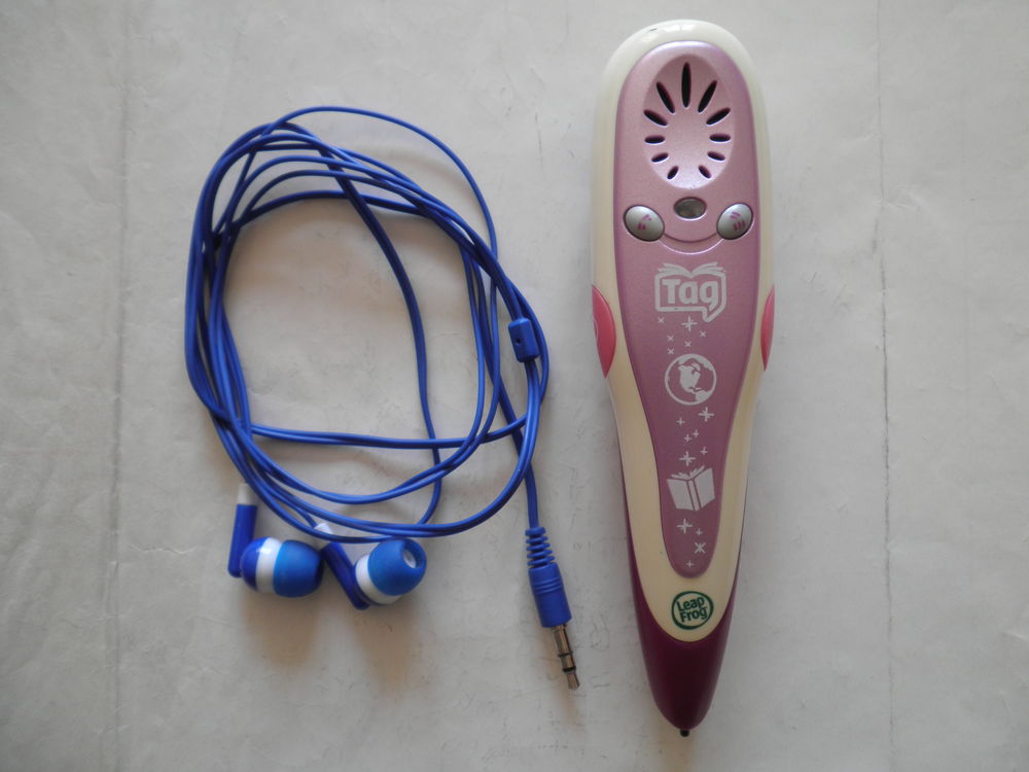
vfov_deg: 53.1
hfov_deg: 67.3
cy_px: 386
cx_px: 514
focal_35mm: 26
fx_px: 773
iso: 64
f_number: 2.6
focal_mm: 4.7
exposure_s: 1/80
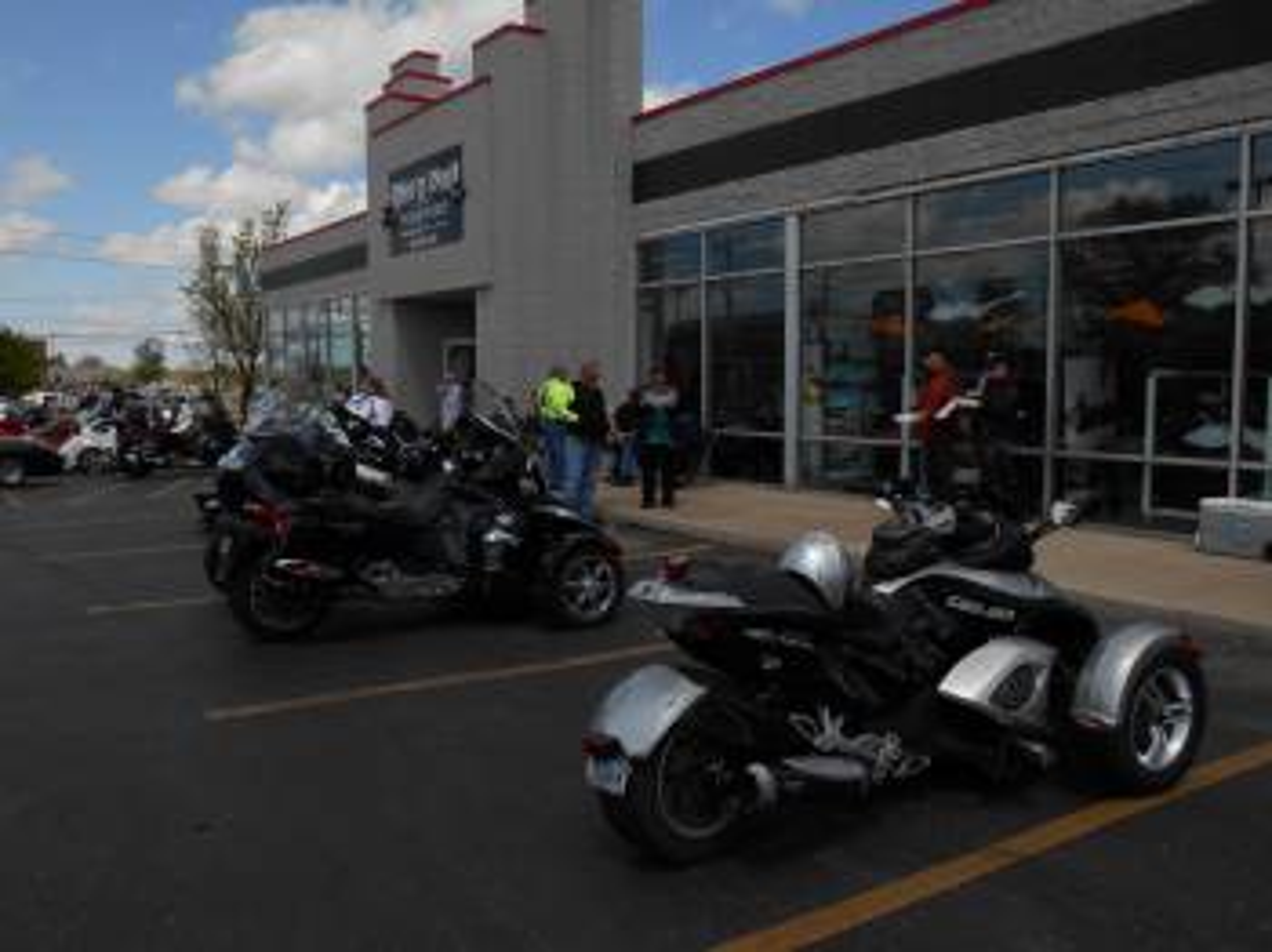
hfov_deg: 58.4
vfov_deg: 45.4
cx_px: 636
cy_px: 476
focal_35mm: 31
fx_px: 1138
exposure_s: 1/1250
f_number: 3.6
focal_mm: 5.5
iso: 80
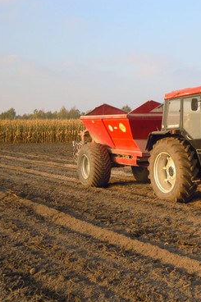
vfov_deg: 34.5
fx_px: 486
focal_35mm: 58
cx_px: 201
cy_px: 150
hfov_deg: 22.5
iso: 100
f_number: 3.2
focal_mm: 7.3
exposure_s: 1/400
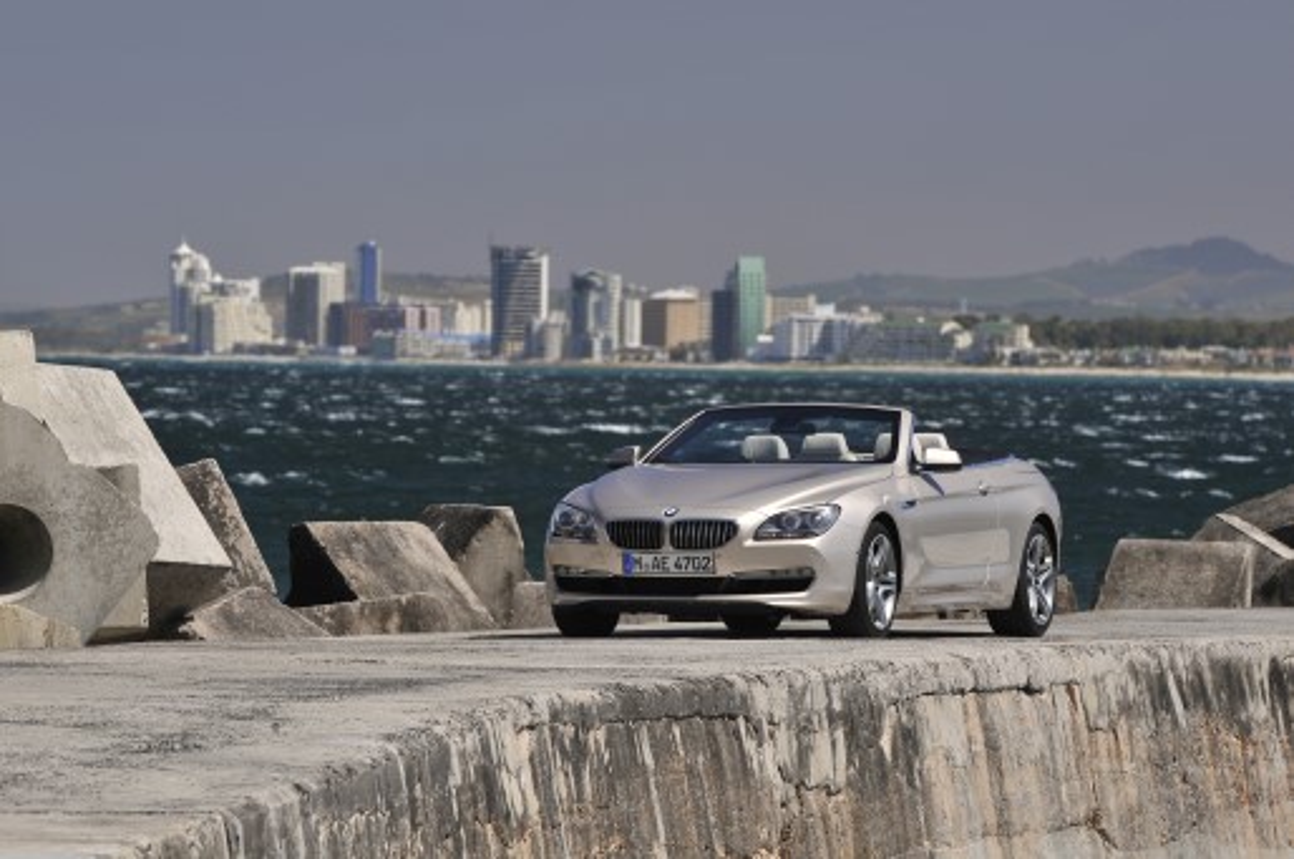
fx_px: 10766
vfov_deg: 4.6
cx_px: 647
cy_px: 430
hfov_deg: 6.9
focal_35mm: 300
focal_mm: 200
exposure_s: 1/200
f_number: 8
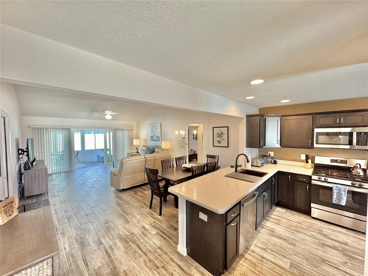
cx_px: 184
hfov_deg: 102.1
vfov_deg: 85.7
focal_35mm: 14
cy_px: 138
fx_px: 149
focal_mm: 2.22
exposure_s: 1/120
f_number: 2.2
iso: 160
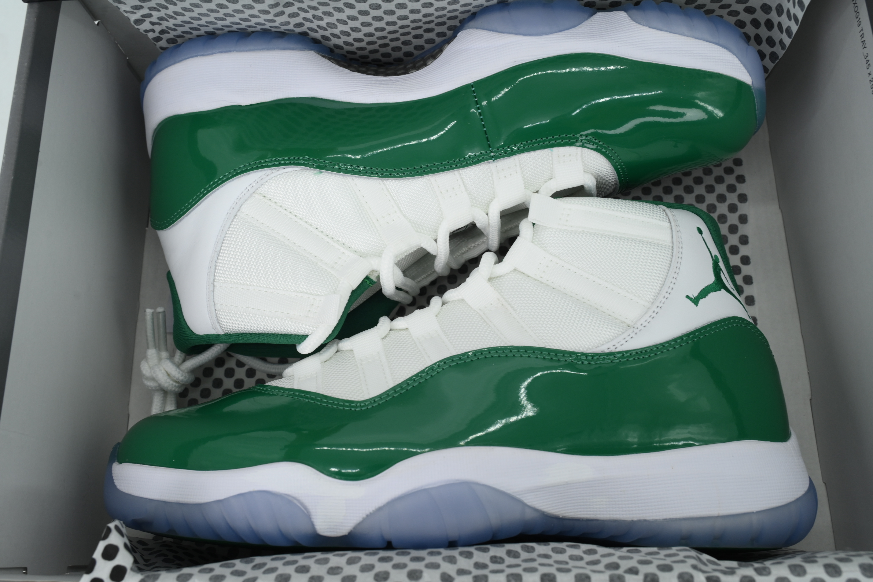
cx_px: 436
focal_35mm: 32
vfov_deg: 41.1
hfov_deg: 58.7
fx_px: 776
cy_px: 291
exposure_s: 1/100
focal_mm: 32
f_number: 10
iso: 400
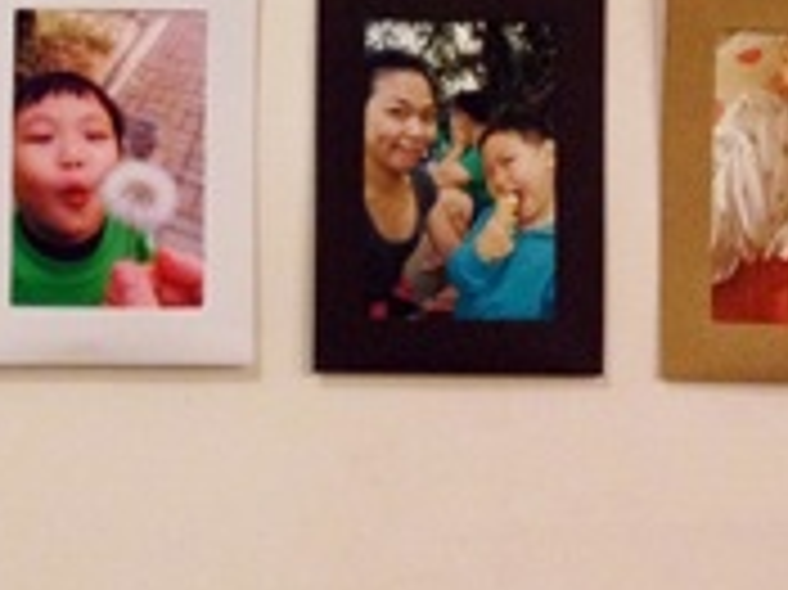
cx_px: 23
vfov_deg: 11.9
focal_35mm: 120
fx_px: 2730
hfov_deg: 16.1
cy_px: -225
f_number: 2.4
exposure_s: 1/20
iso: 160
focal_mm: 4.28
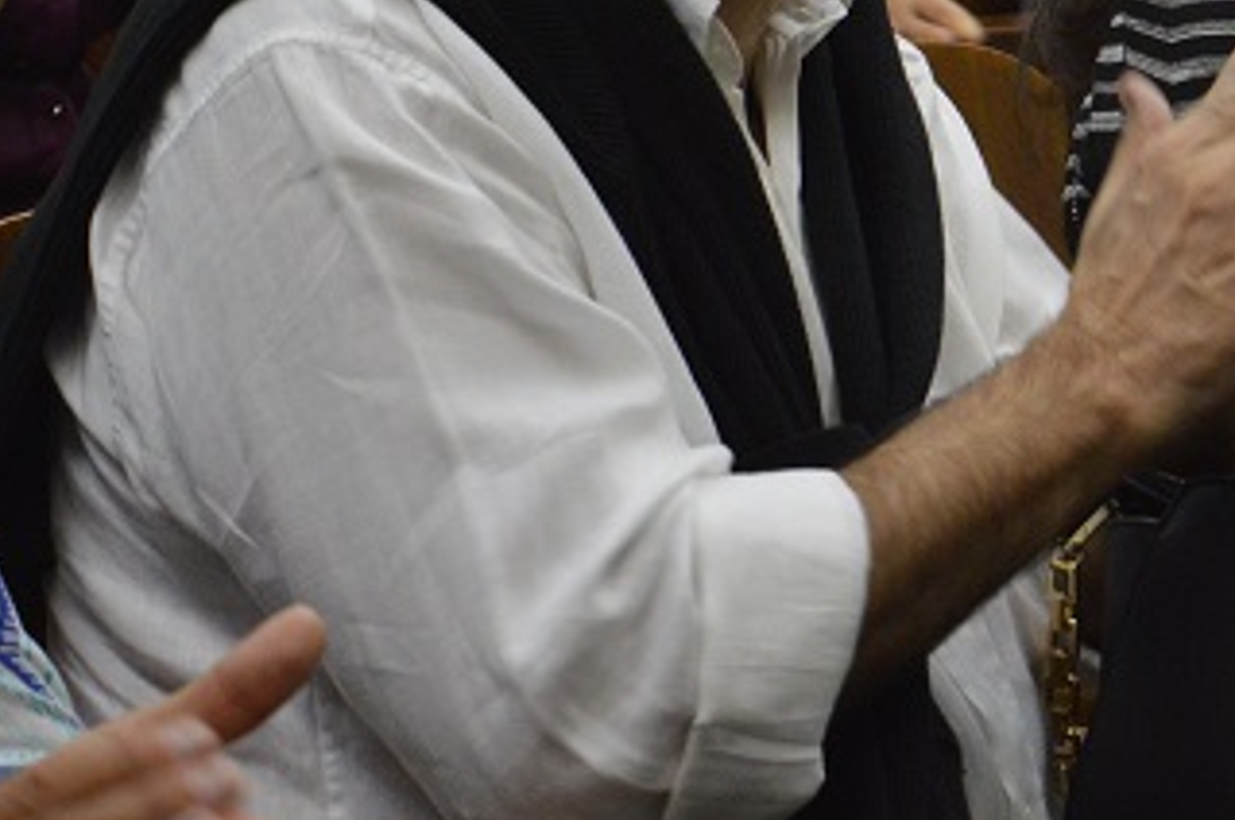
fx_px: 6654
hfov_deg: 10.5
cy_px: 0
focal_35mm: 194
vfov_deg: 7.0
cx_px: 1367
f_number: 5.6
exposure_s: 1/60
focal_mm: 55
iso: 2000
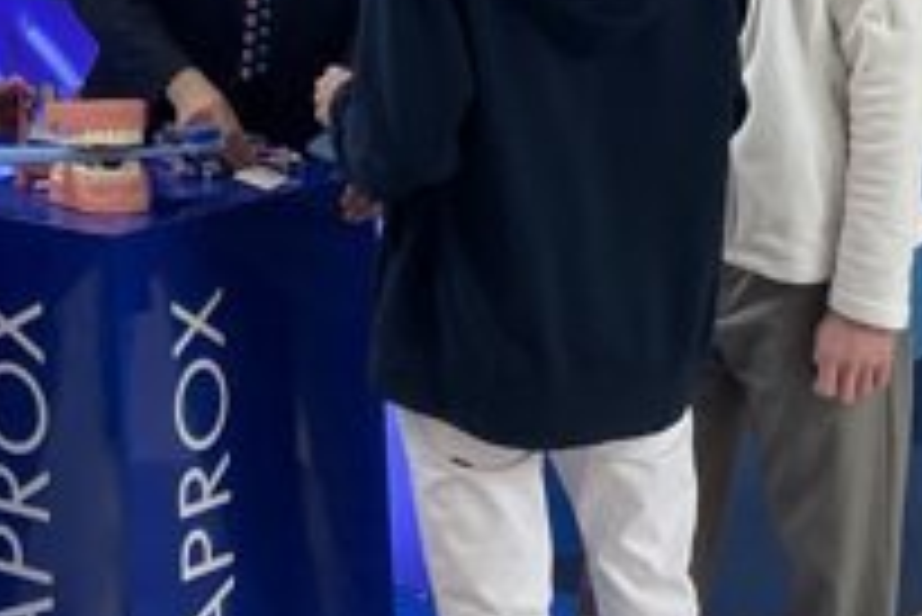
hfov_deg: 16.5
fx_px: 2922
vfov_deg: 11.1
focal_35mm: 114
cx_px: -400
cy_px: -555
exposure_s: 1/100
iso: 64
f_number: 1.6
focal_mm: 4.2
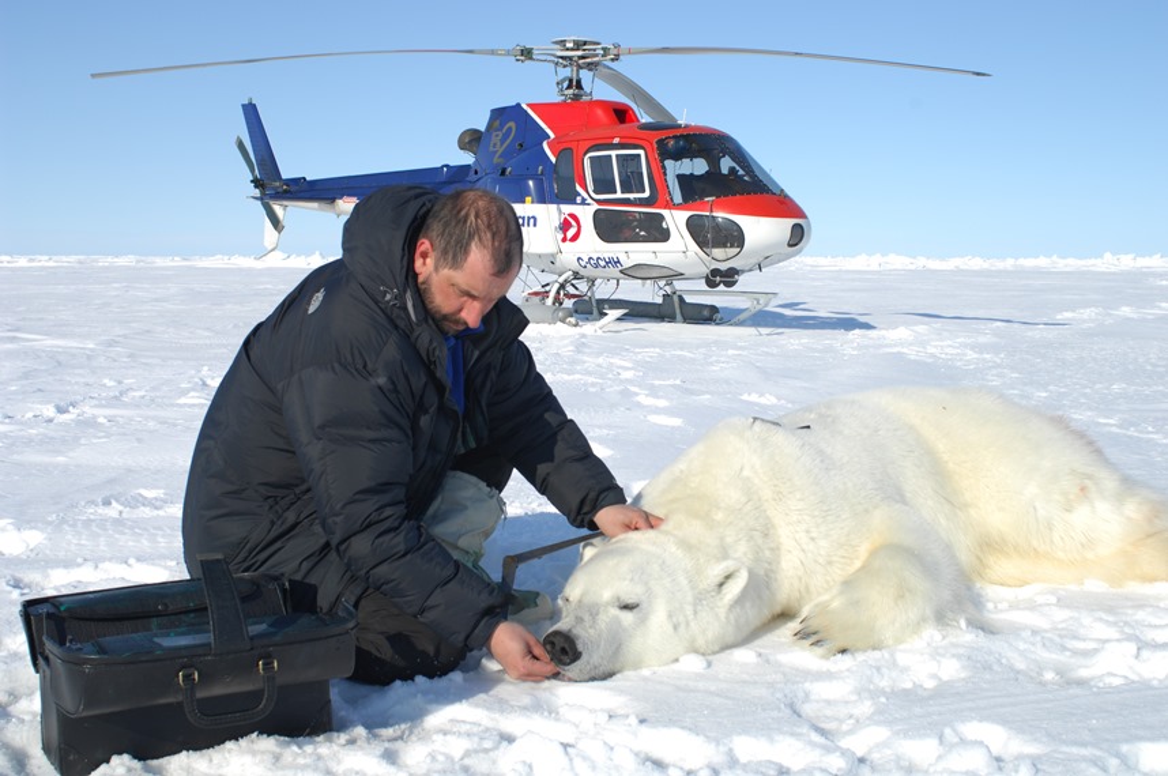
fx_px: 1361
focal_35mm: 42
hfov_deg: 46.4
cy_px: 388
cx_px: 584
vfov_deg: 31.8
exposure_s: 1/320
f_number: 9
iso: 100
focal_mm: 28
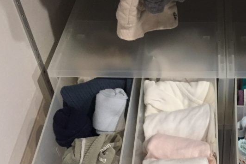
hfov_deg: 32.7
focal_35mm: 58
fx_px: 396
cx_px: 222
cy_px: 124
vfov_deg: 23.1
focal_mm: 4.15
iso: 200
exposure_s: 1/30
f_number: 2.2
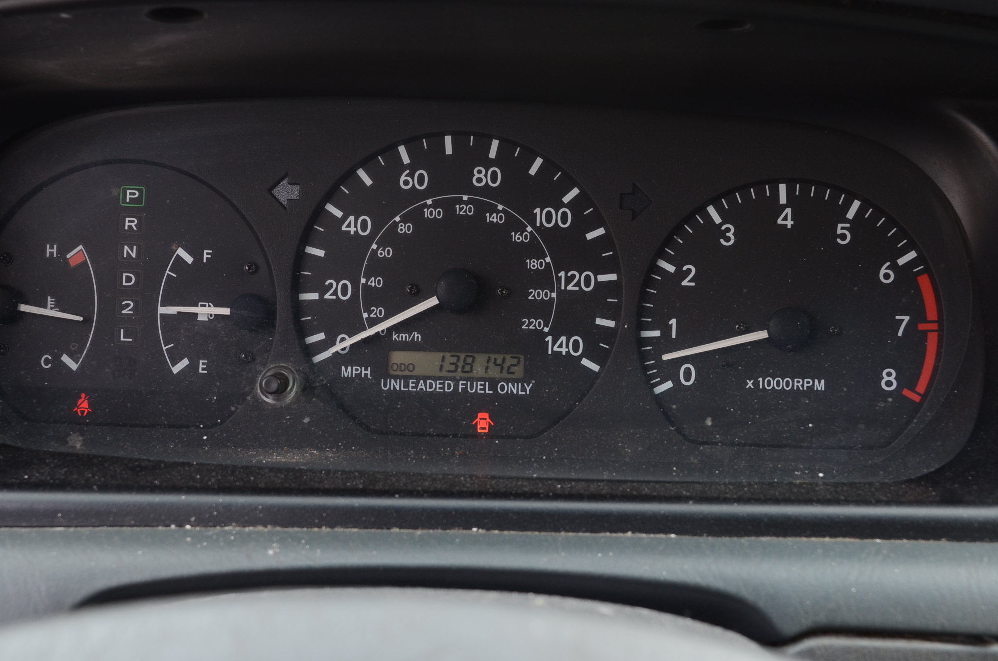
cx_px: 458
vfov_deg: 25.1
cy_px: 294
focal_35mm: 54
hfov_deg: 37.2
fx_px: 1483
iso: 400
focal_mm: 29
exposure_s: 1/80
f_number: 8
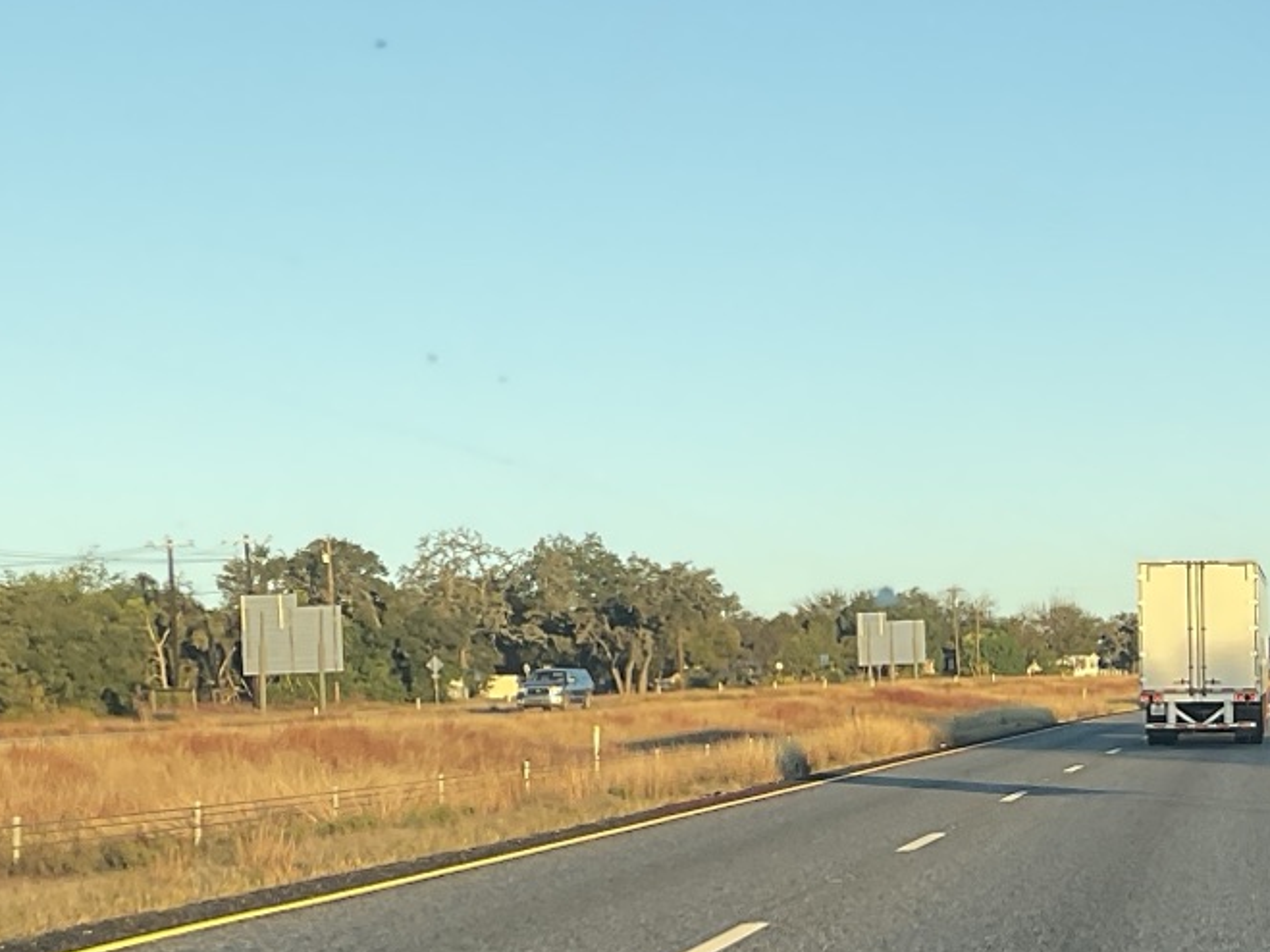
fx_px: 3228
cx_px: 1262
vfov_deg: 16.6
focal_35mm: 88
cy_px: 788
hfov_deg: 21.5
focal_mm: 3
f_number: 1.8
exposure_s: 1/425
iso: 16
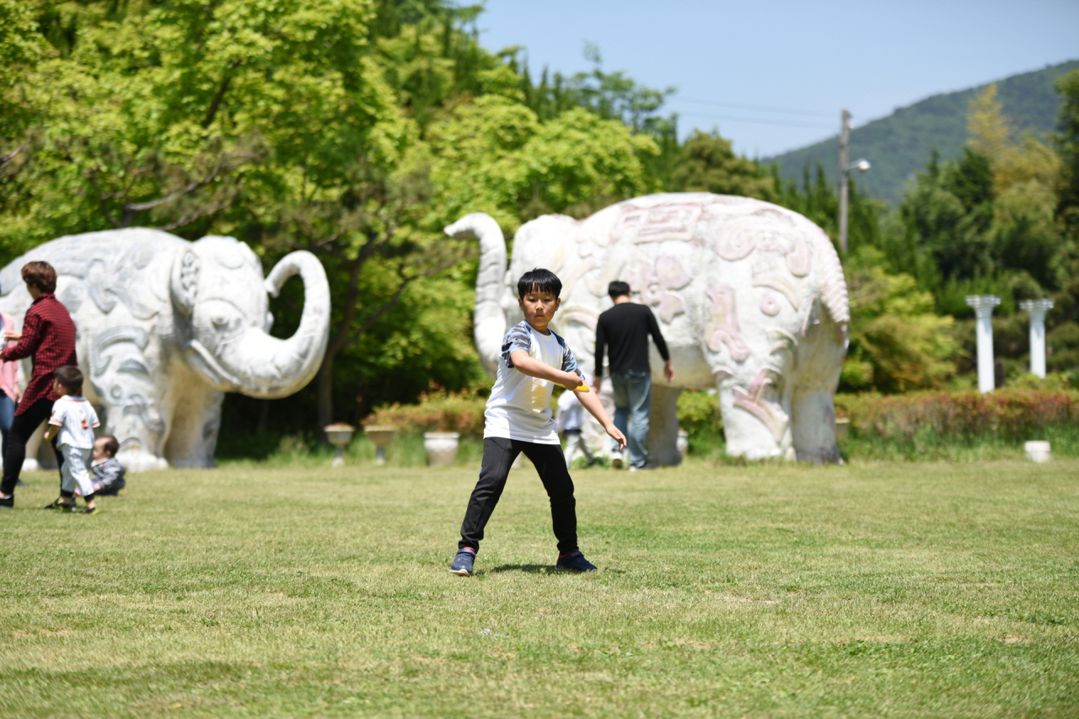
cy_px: 360
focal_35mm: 112
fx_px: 3356
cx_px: 540
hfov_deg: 18.3
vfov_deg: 12.2
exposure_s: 1/1250
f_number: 2.8
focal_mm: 112
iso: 100
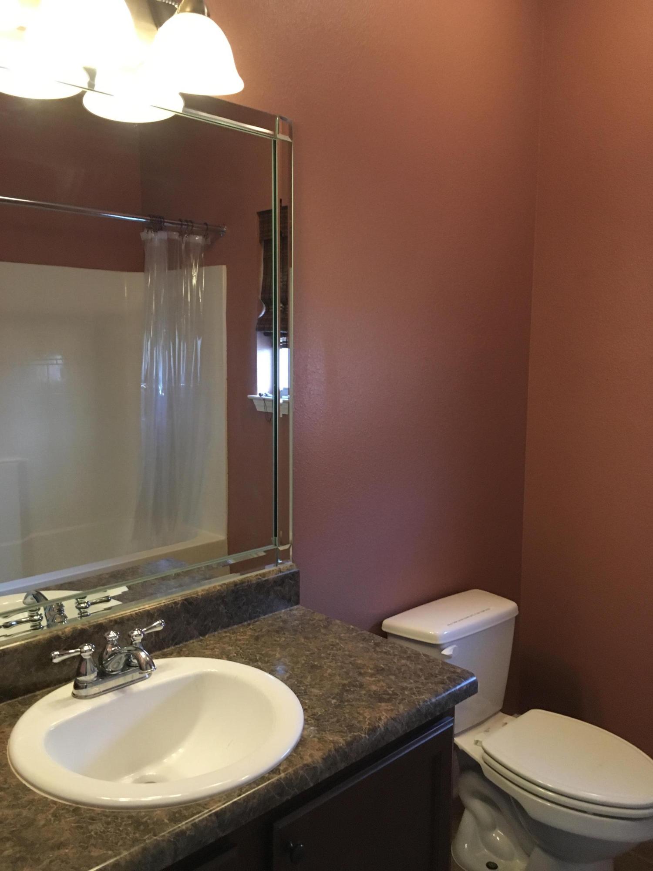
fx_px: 729
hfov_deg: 48.2
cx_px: 326
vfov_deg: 61.7
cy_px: 436
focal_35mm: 29
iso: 160
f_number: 2.2
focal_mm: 4.15
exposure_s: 1/30
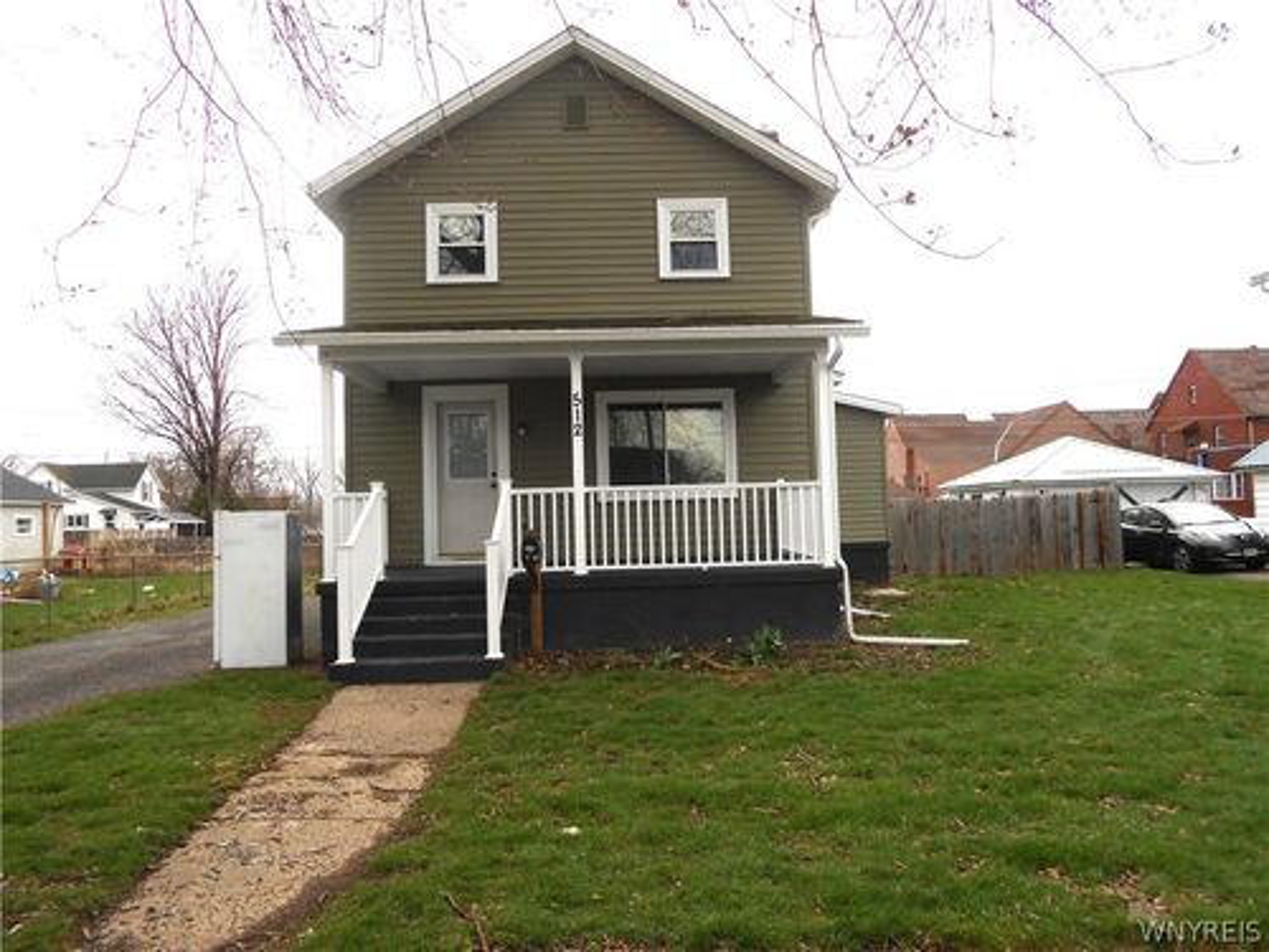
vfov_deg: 53.1
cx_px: 634
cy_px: 476
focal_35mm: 26
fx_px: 953
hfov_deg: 67.3
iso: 80
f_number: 3.5
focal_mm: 4.6
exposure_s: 1/160
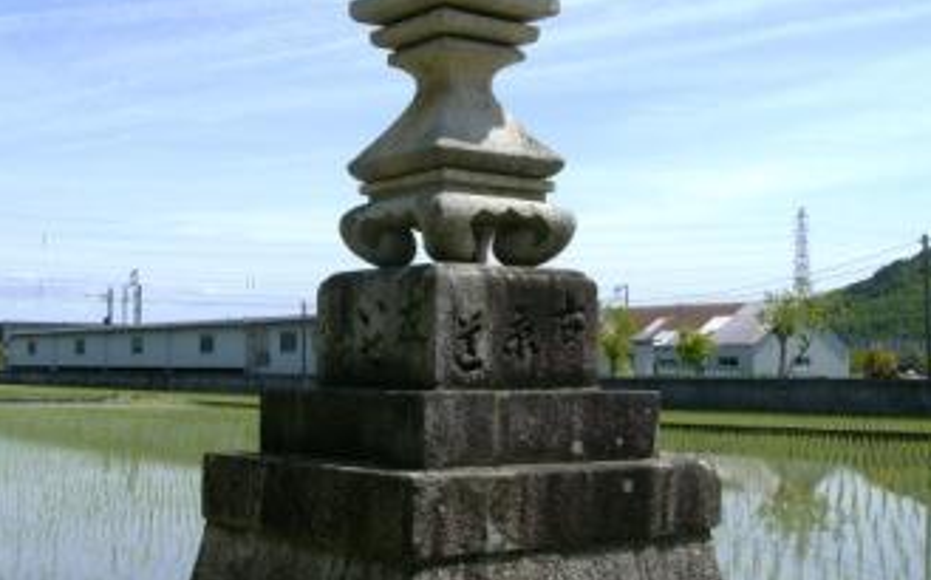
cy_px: 334
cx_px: 470
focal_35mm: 52
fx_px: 1318
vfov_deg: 24.8
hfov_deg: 38.9
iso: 80
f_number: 4.8
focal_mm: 6
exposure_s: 1/800
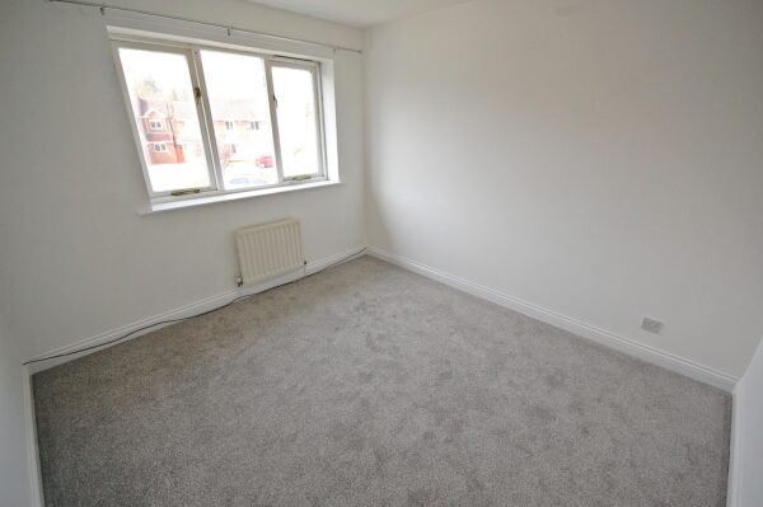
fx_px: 318
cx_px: 382
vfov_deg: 77.2
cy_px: 254
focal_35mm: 15
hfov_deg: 100.4
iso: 800
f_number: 7.1
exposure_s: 1/200
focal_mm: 10
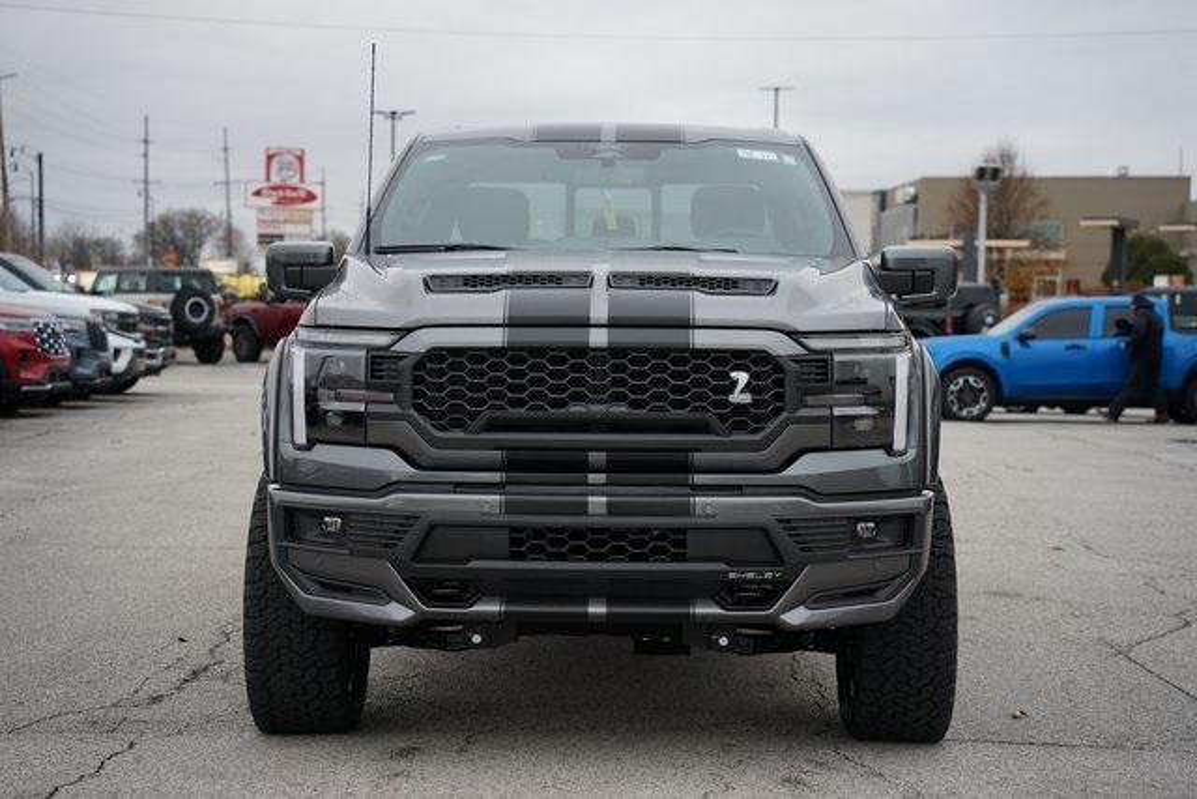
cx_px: 598
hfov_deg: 27.7
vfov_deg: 18.7
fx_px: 2428
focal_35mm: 73
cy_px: 400
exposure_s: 1/80
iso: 250
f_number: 4
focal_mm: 73
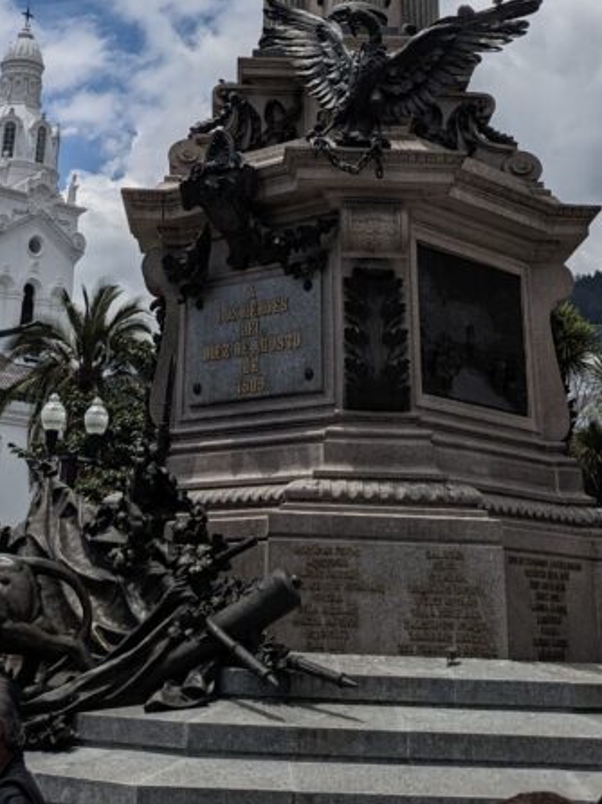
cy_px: -88
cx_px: 229
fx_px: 1439
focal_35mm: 62
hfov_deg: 23.6
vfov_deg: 28.3
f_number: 1.73
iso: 79
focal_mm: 4.38
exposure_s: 1/11765
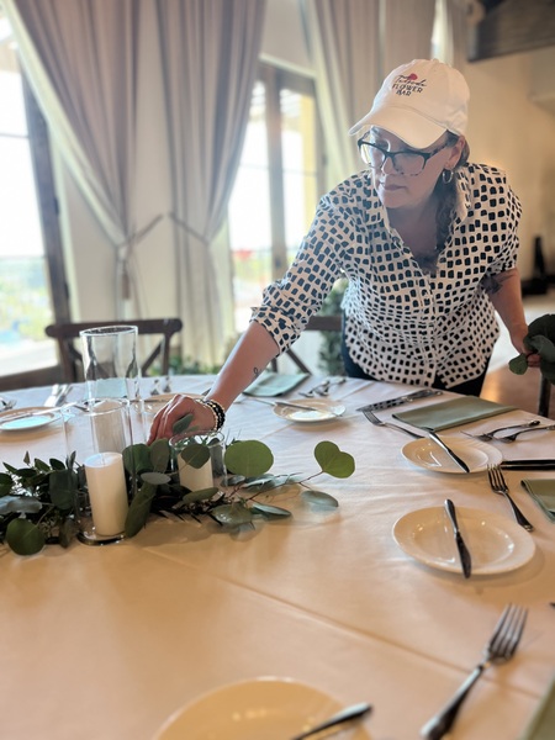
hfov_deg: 53.1
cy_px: 370
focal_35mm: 26
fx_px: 556
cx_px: 278
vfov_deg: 67.3
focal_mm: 5.1
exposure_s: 1/120
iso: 125
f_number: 1.6
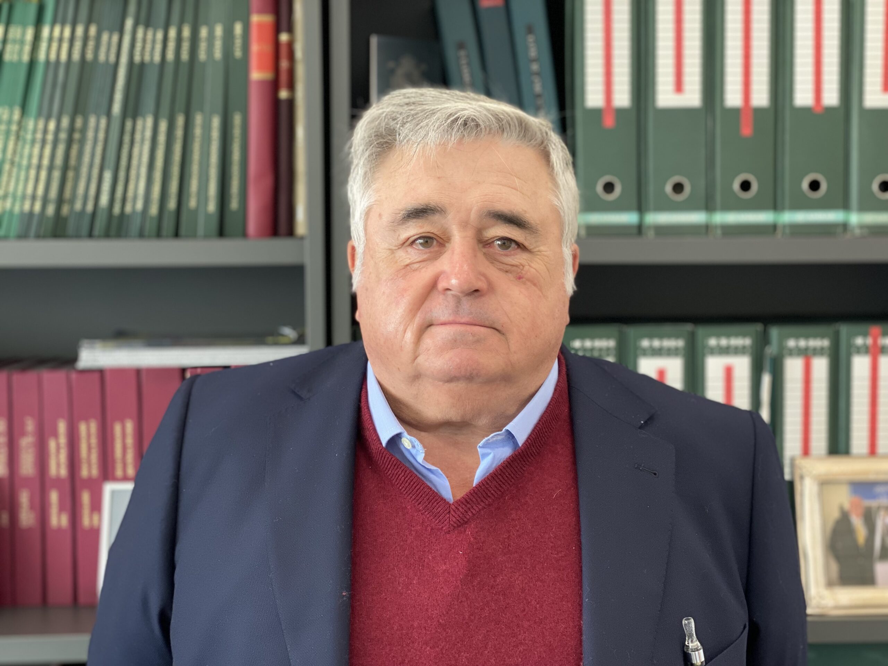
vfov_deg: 28.0
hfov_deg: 36.8
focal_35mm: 52
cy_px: 333
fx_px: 1334
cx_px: 444
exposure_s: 1/100
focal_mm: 6
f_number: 2
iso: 80
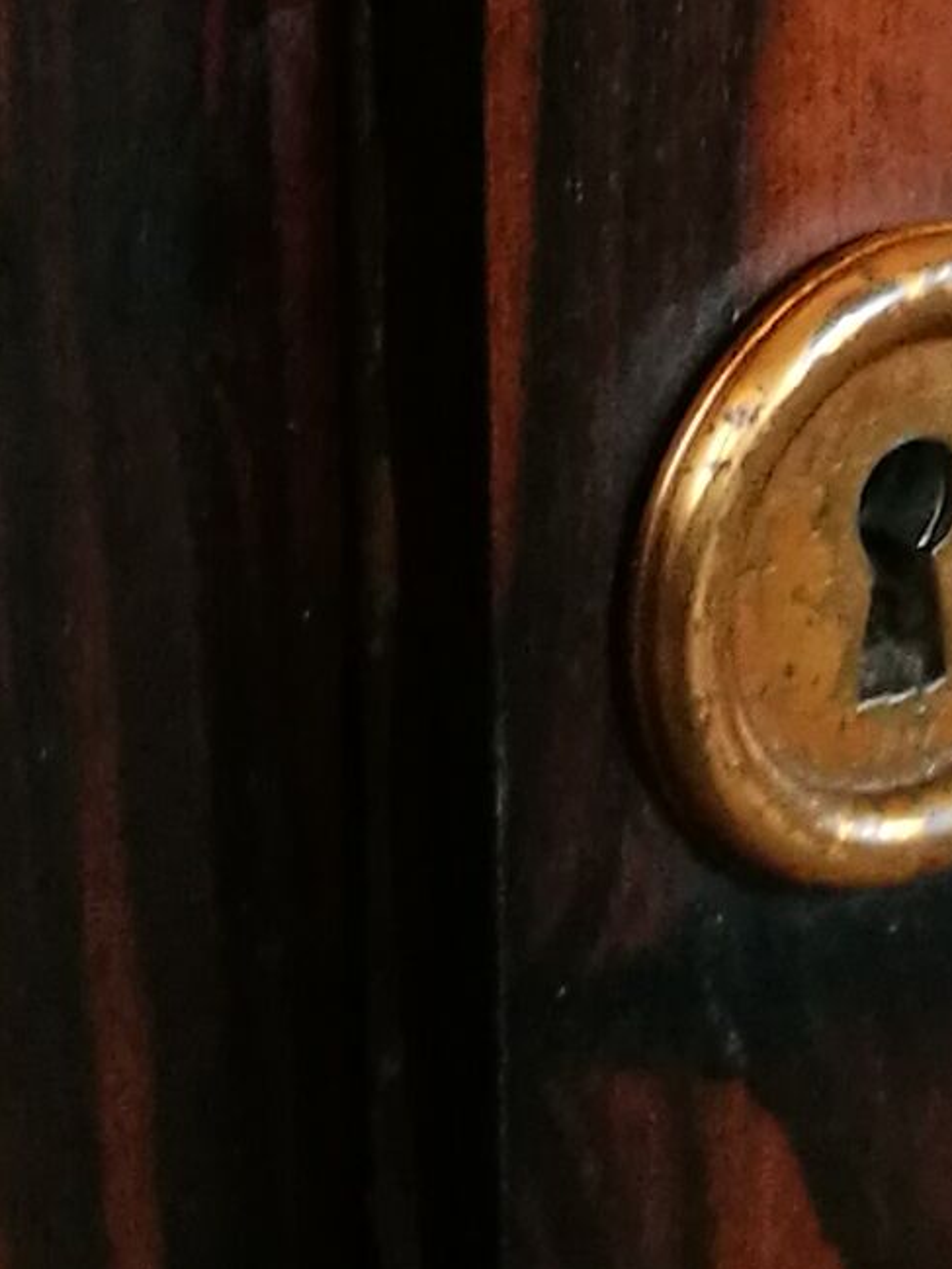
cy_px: -426
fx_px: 6048
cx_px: 715
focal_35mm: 165
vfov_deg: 11.6
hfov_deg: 9.0
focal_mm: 4.5
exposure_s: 1/30
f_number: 2.2
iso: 250
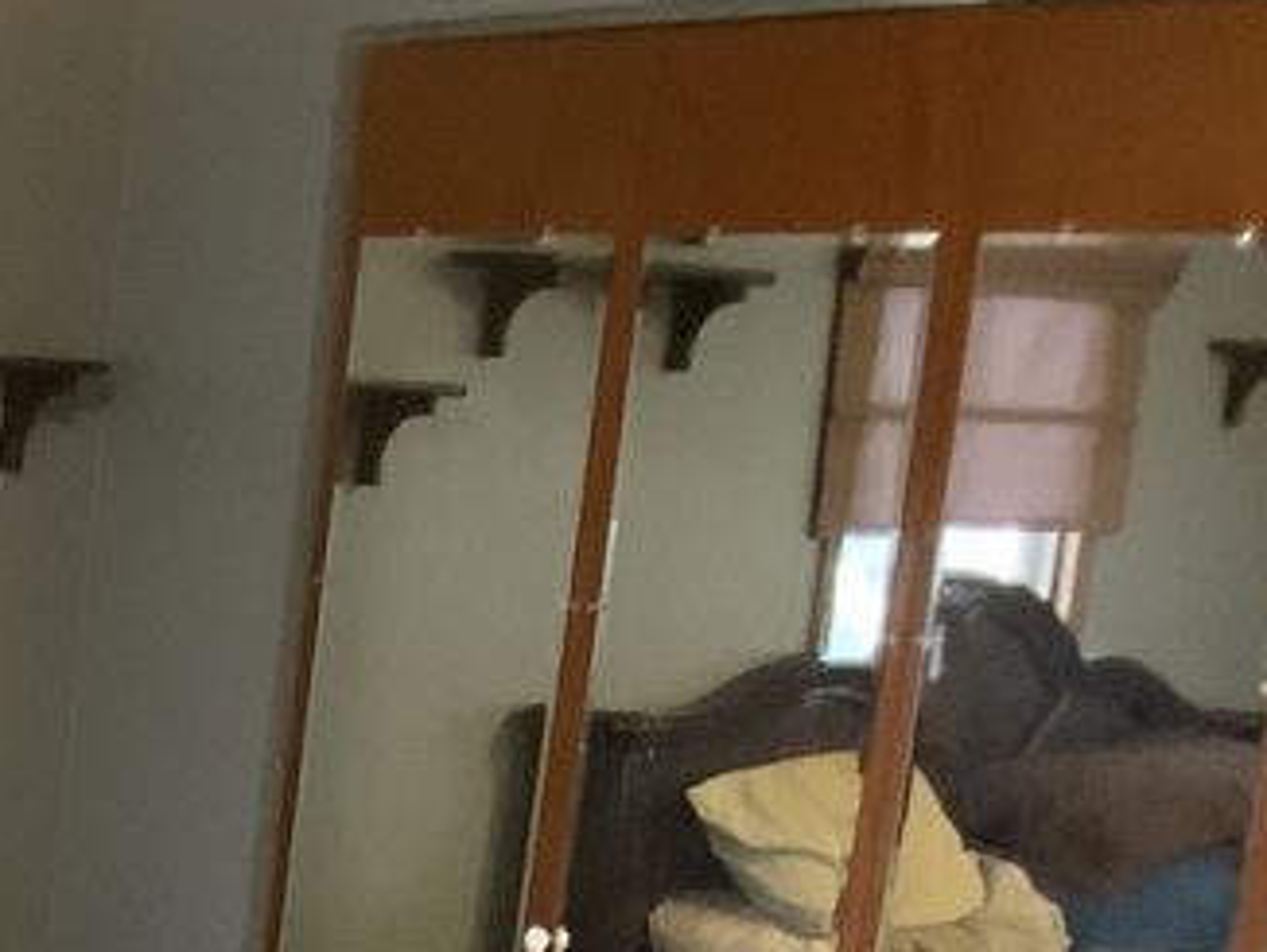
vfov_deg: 11.4
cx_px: -1003
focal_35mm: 128
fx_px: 4688
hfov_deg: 13.8
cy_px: 1127
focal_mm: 3
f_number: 1.8
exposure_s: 1/30
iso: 250
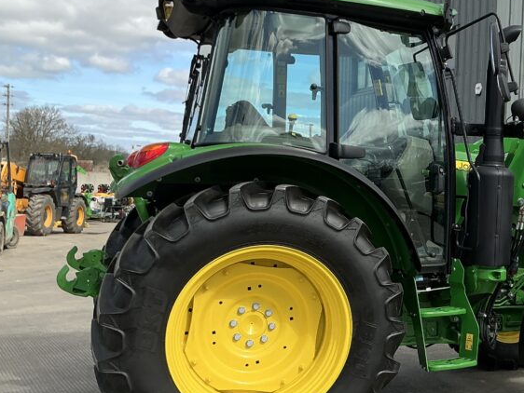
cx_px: 472
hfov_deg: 35.3
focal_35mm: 51
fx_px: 772
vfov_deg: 28.6
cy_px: 210
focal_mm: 3
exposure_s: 1/1342
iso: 25
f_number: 1.8
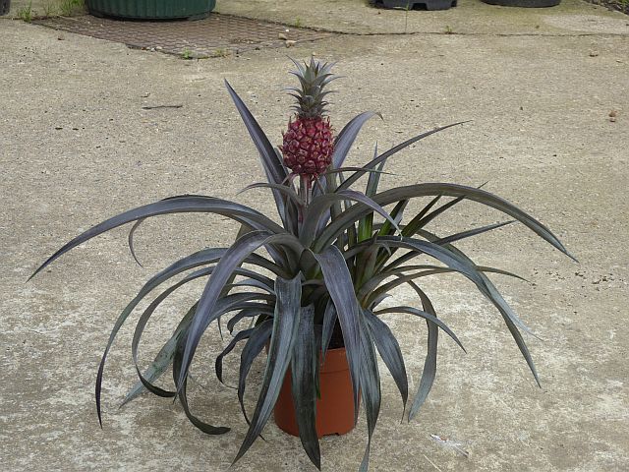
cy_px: 236
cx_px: 314
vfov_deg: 22.6
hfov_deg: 29.8
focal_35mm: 65
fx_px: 1181
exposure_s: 1/100
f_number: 4.4
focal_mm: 11.7
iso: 100
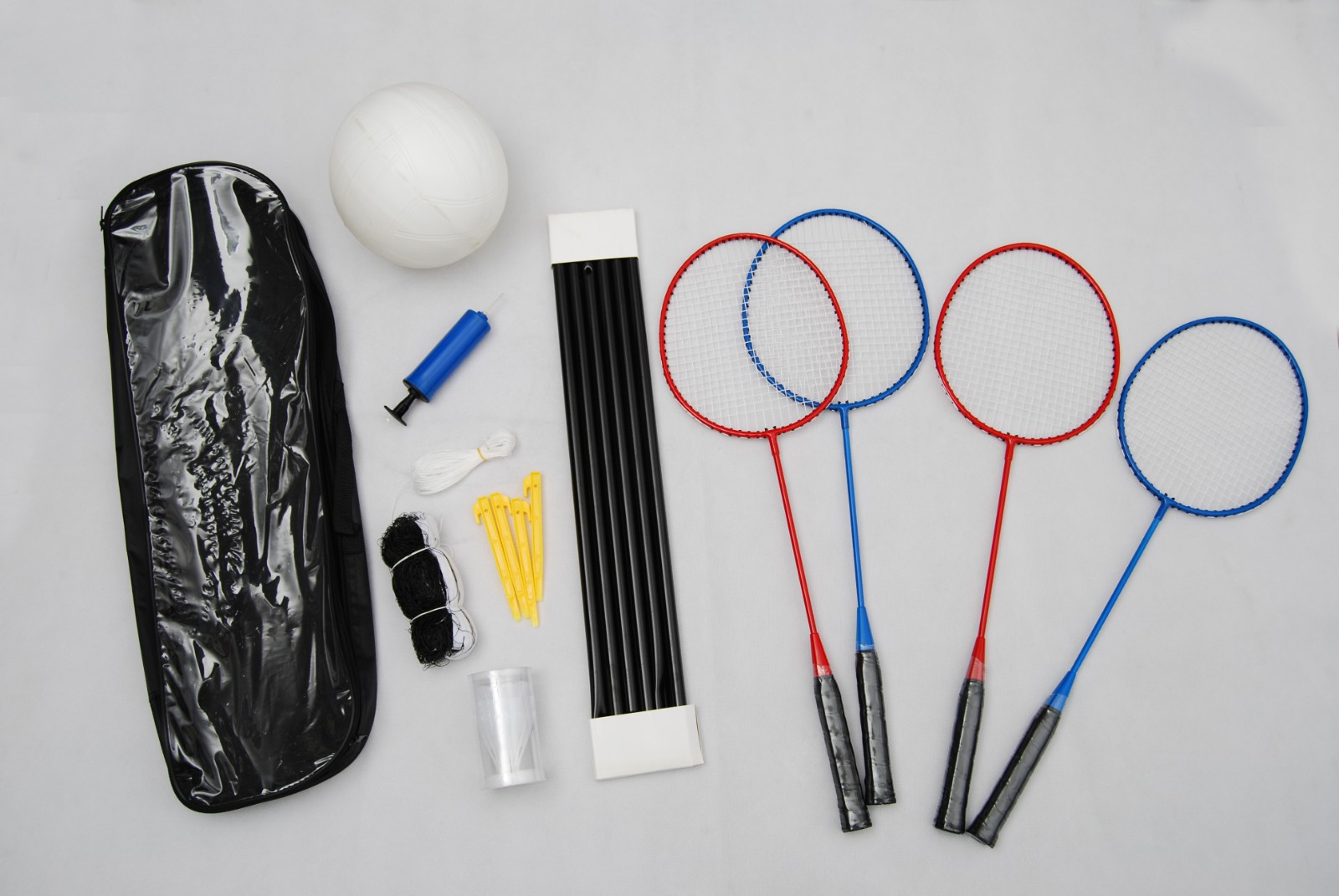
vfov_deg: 38.5
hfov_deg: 55.1
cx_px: 670
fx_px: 1285
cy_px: 448
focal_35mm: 34
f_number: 6.3
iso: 100
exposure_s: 1/125
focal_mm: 23
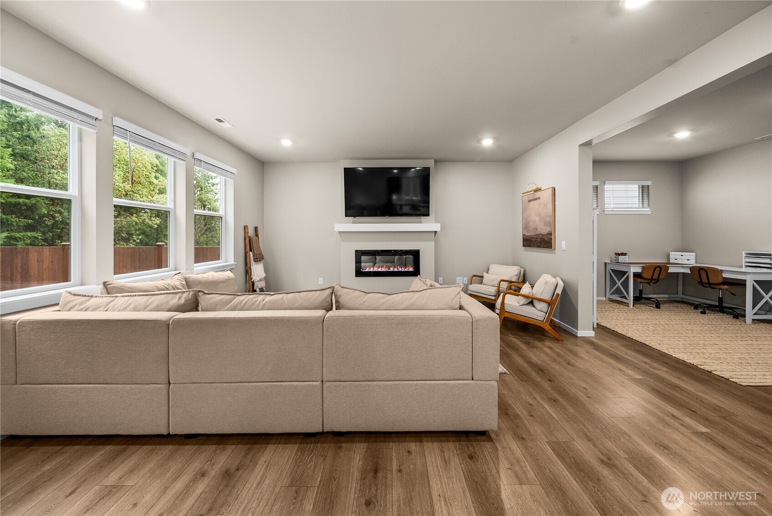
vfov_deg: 90.1
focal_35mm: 12
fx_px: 257
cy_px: 258
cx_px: 386
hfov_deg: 112.6
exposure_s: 1/10
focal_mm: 12
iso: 1000
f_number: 7.1
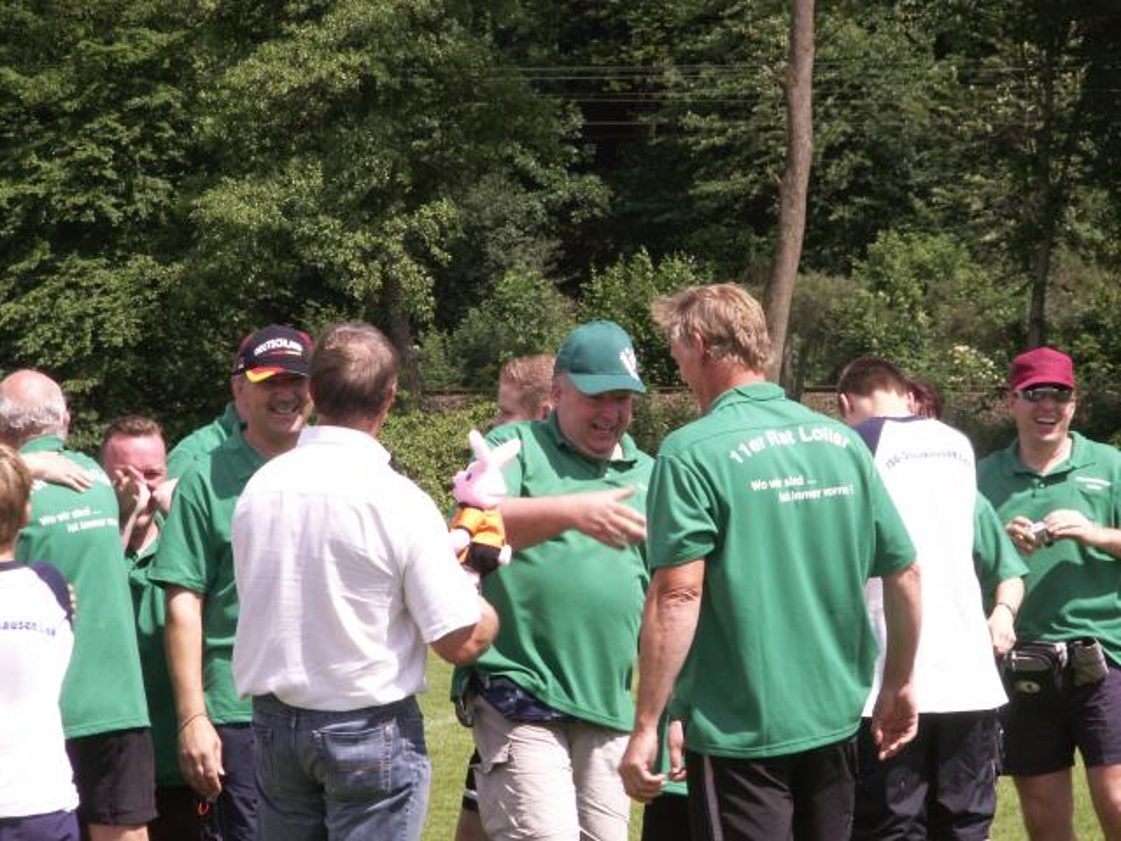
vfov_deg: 9.8
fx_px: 4922
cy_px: 420
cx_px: 560
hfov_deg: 13.0
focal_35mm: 152
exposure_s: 1/125
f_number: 7.1
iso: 50
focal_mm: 24.82
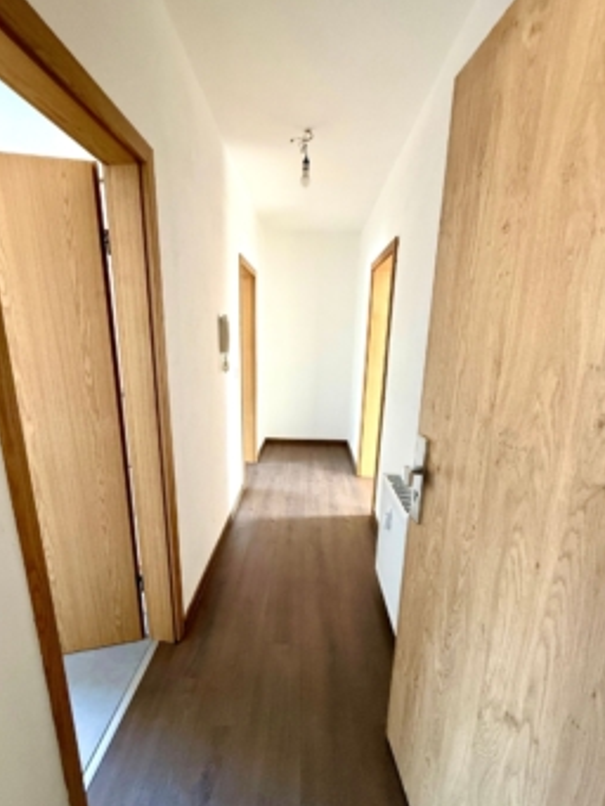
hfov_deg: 77.9
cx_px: 273
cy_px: 430
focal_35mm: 16
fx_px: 373
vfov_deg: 94.3
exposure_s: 1/88
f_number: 2.2
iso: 320
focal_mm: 2.22
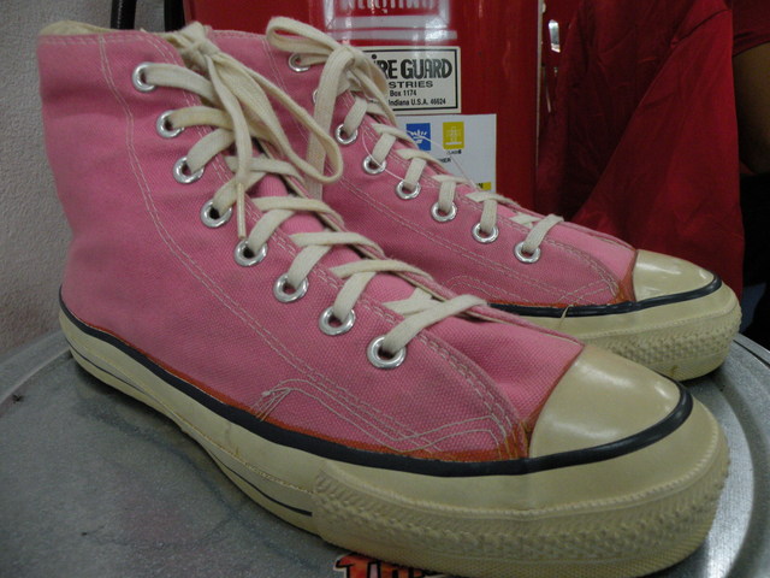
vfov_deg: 51.4
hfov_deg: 65.3
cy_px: 289
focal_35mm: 27
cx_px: 385
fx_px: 601
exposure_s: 1/60
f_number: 2.8
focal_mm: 4.7
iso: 299
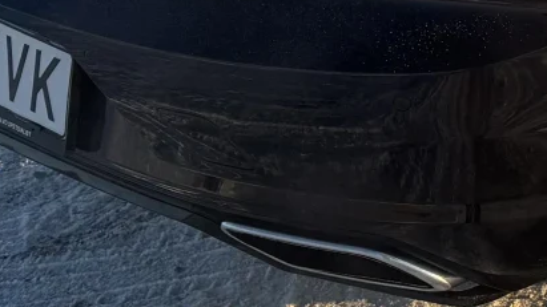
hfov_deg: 14.6
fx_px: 1769
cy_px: -174
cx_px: 1089
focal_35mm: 122
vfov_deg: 9.6
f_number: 1.78
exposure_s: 1/1597
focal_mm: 6.76
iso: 80
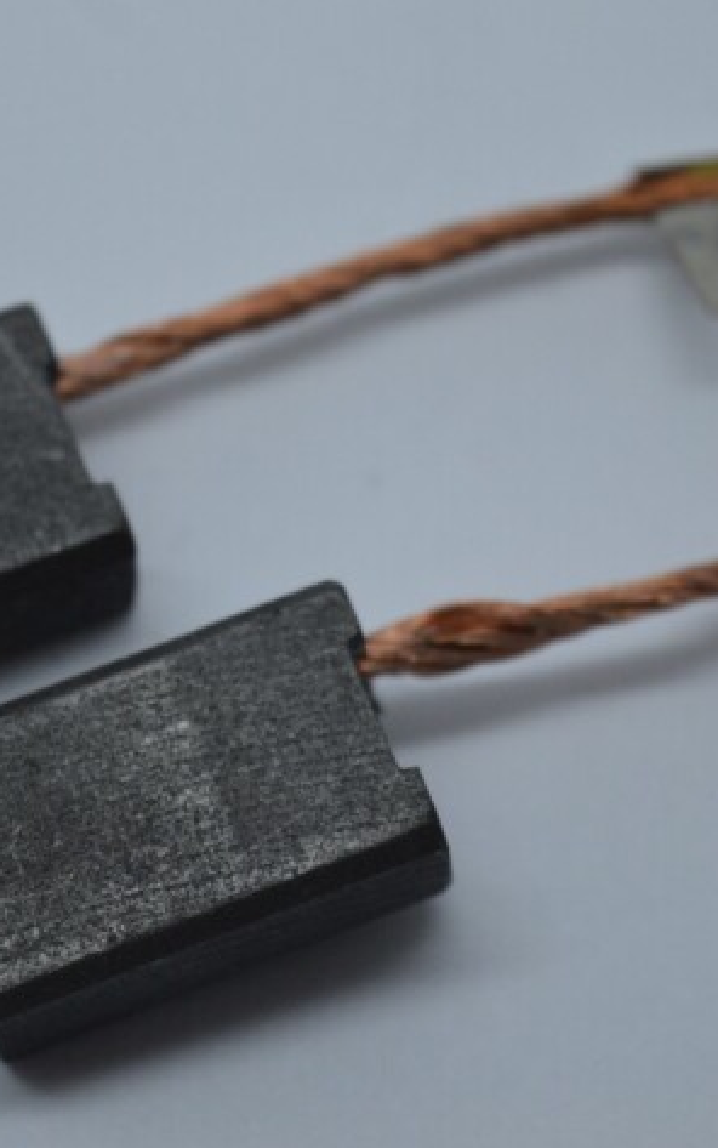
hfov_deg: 10.3
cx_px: 357
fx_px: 3997
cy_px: 569
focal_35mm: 128
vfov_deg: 16.3
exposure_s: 1/125
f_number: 5.6
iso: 360
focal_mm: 55
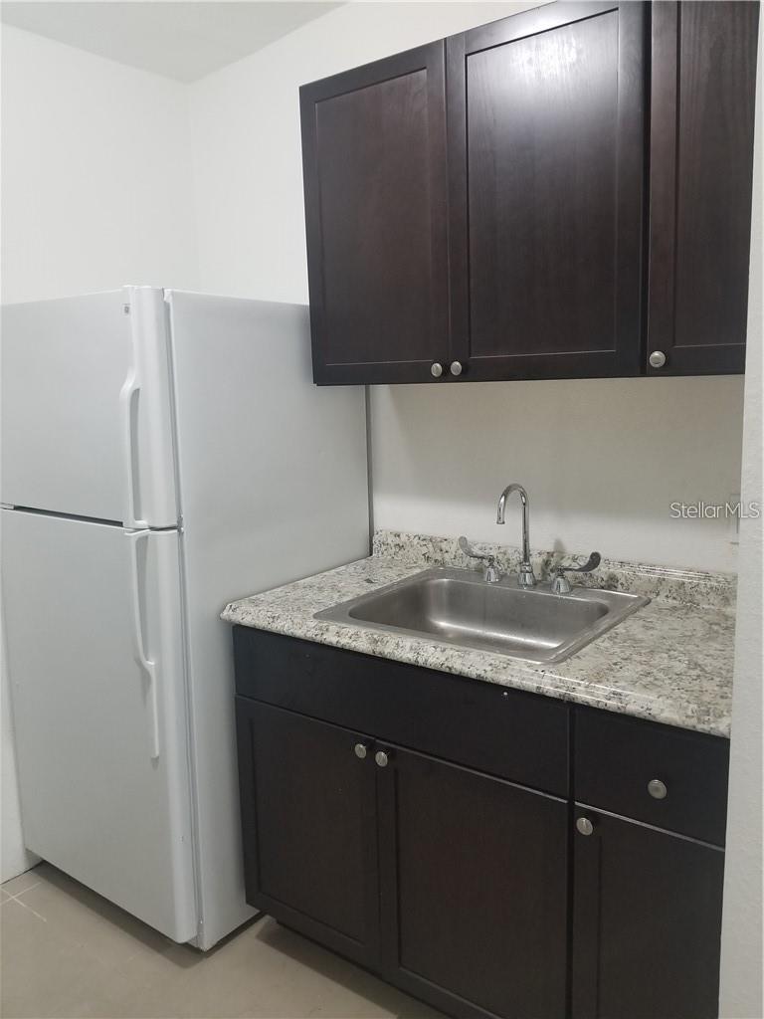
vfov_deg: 67.3
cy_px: 510
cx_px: 382
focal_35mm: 26
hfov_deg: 53.1
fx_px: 765
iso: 200
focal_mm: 4.25
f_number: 1.7
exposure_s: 1/29
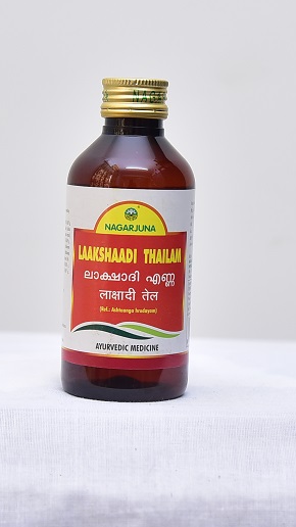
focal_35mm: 47
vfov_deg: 43.7
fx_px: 656
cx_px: 138
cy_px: 264
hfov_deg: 25.4
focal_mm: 44
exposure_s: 1/100
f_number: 4
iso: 1250
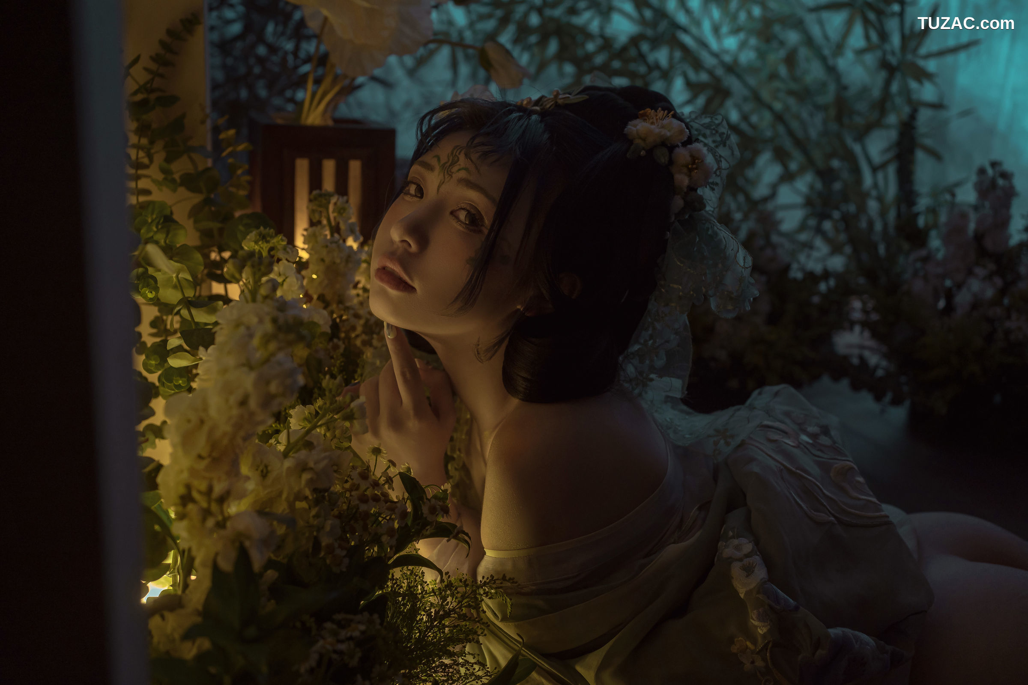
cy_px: 342
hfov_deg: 54.4
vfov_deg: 37.9
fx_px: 999
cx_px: 514
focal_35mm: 35
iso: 640
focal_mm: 35
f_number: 3.5
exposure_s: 1/40
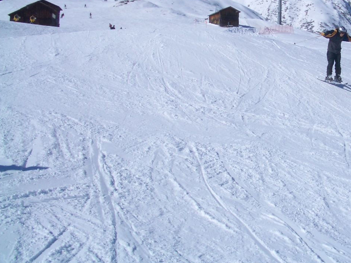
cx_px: 286
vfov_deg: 24.7
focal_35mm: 59
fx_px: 598
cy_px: 81
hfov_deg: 31.8
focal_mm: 5.8
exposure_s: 1/2000
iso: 50
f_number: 4.3
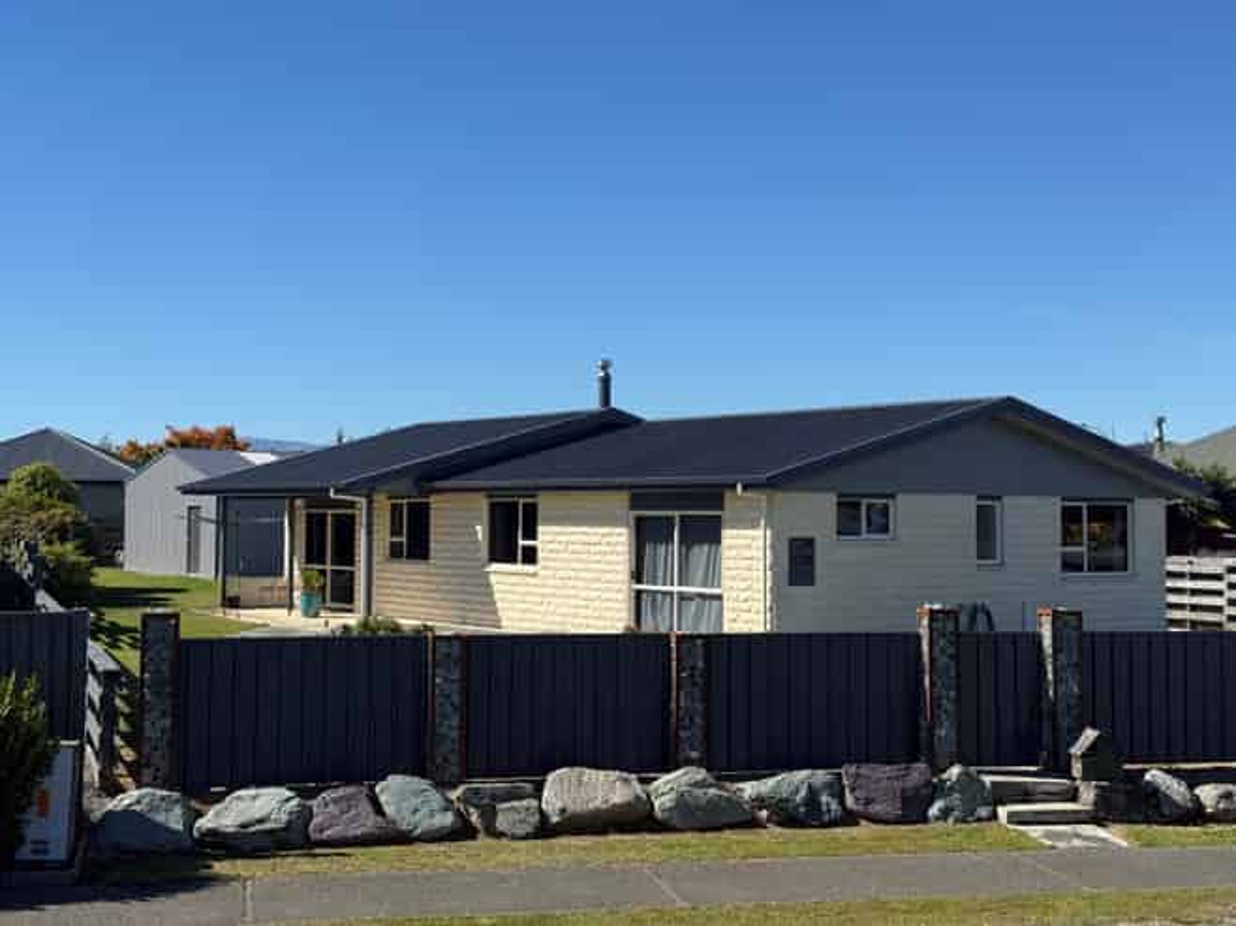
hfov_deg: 39.7
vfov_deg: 30.2
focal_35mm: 48
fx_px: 1713
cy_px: 463
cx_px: 618
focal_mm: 6.76
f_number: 1.78
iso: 64
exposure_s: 1/5208
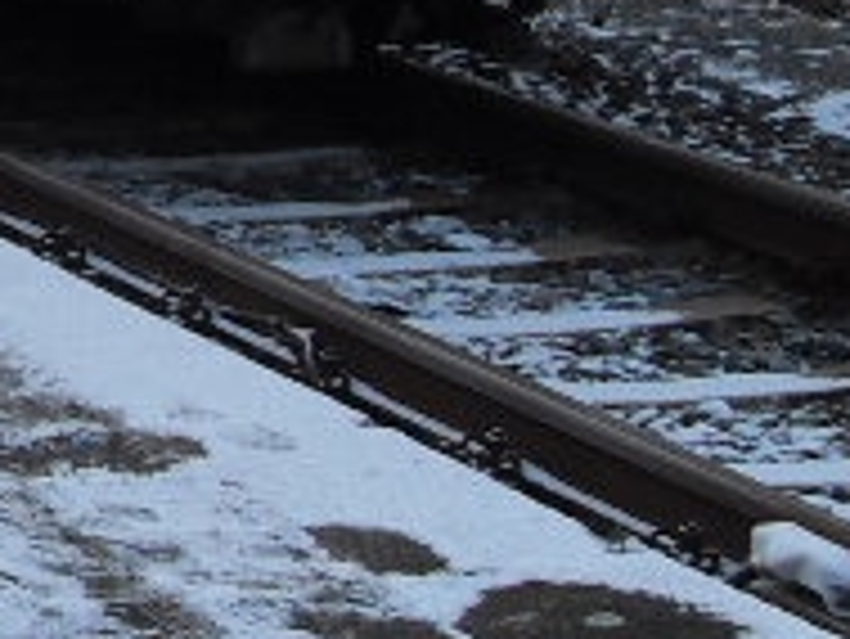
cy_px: -572
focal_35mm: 184
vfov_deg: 7.8
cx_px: -612
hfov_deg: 10.2
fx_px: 4521
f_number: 2.8
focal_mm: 6.3
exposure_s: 1/90
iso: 100
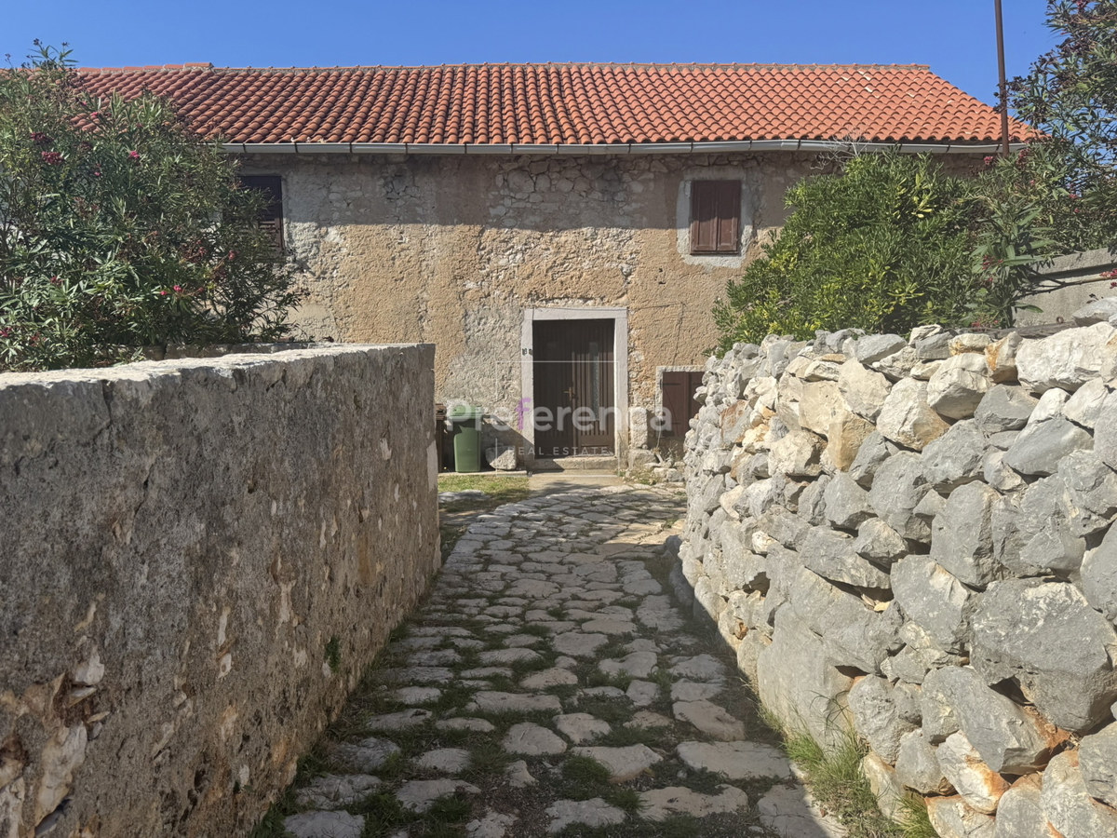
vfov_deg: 56.8
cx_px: 558
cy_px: 419
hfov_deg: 71.6
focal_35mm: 24
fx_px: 774
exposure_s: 1/5348
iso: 80
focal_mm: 6.76
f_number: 1.78
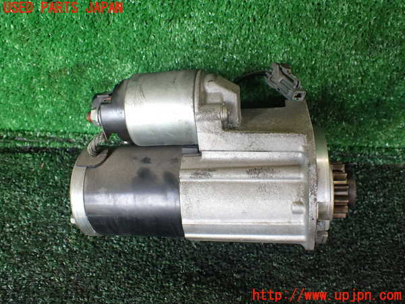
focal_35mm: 30
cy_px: 152
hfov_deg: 60.0
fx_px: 351
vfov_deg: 46.8
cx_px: 202
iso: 320
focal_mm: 5.4
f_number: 2.3
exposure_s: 1/125
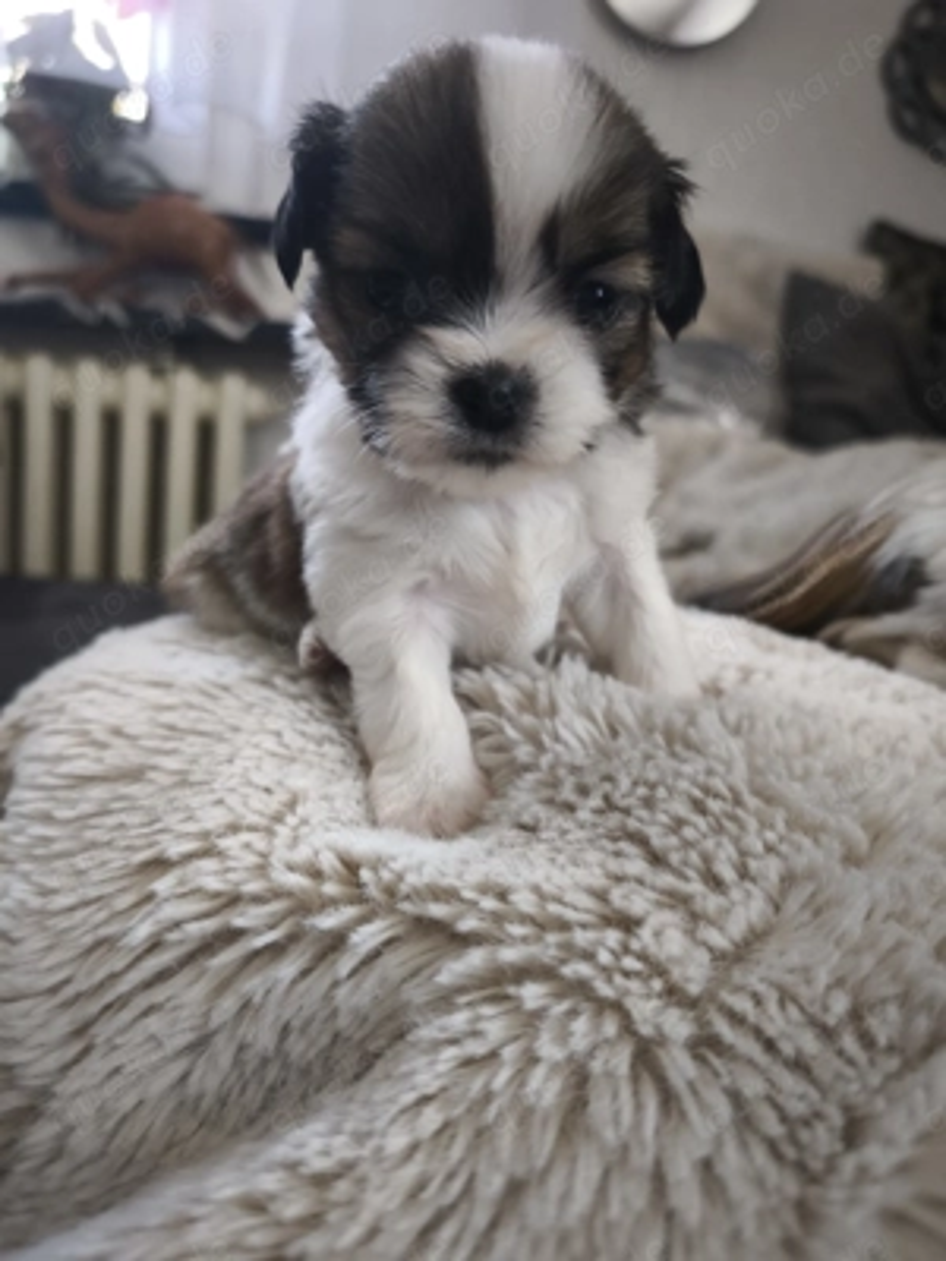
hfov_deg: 58.9
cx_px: 473
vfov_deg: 73.9
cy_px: 630
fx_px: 838
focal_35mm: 23
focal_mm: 6.57
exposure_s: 1/50
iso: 320
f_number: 1.6
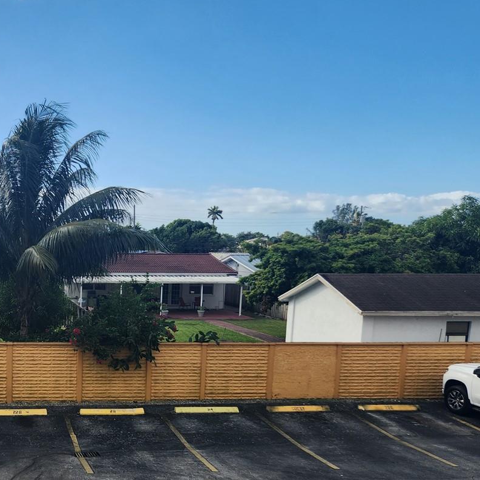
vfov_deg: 40.0
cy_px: 350
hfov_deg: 37.9
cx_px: 39
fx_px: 643
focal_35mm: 41
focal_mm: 5.4
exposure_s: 1/1283
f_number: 1.8
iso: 20
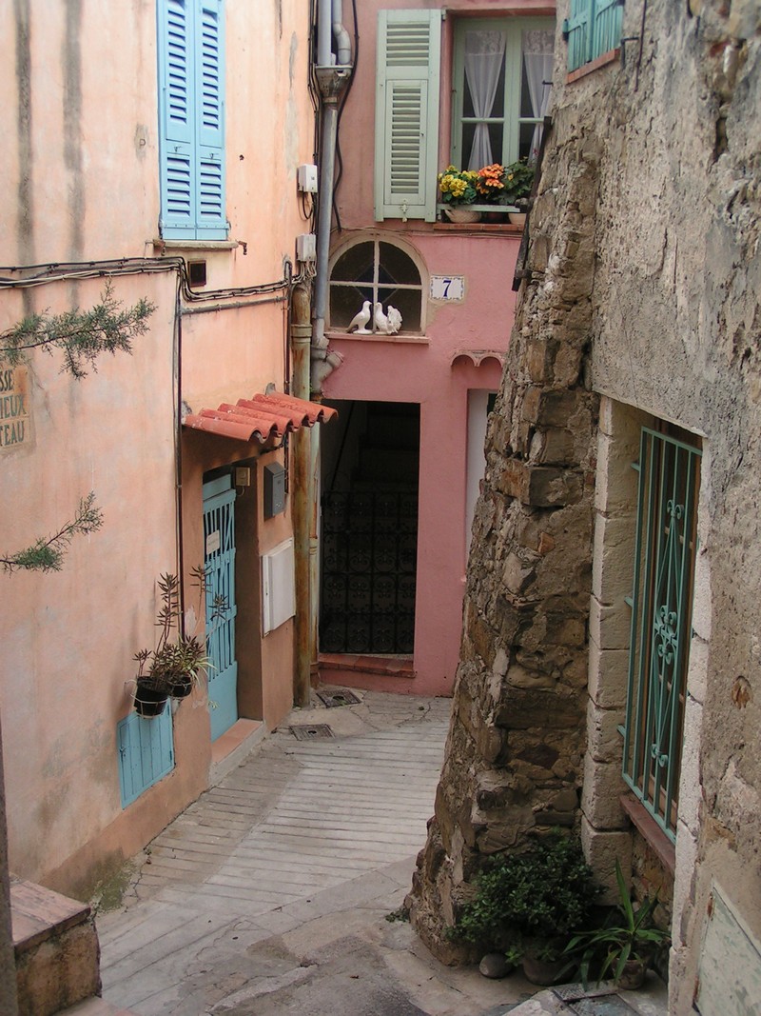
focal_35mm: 45
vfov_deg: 42.1
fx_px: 1319
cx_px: 380
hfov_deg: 32.2
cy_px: 508
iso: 50
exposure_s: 1/60
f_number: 3.5
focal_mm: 6.9
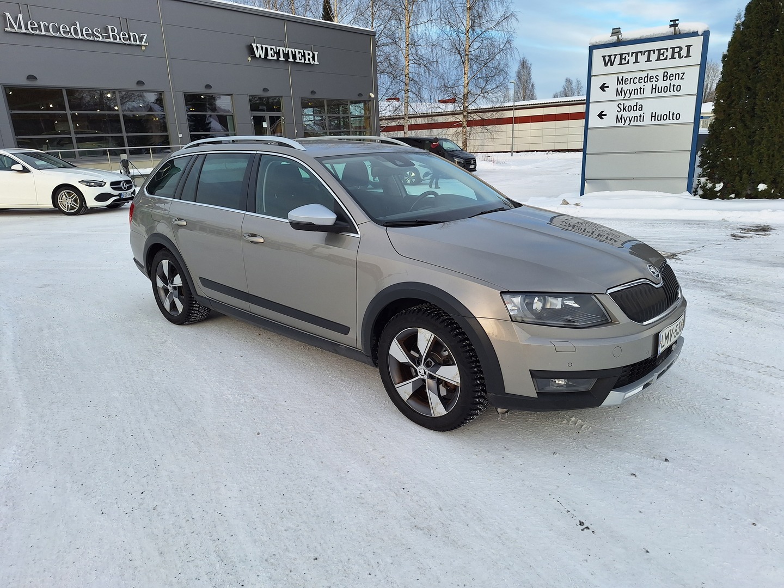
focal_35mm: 23
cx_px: 392
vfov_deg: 58.9
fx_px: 521
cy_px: 294
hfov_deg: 73.9
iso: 40
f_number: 1.8
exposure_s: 1/686
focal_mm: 5.54
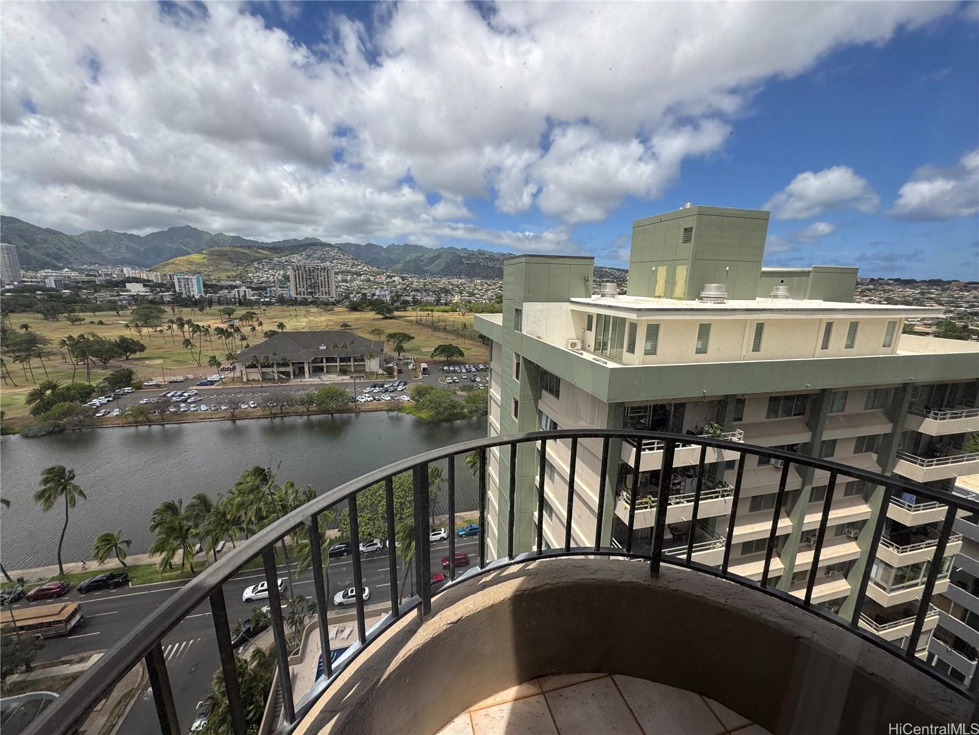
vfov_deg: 85.7
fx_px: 396
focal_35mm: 14
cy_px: 368
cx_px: 490
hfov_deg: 102.1
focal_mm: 2.22
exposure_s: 1/1299
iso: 50
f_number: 2.2
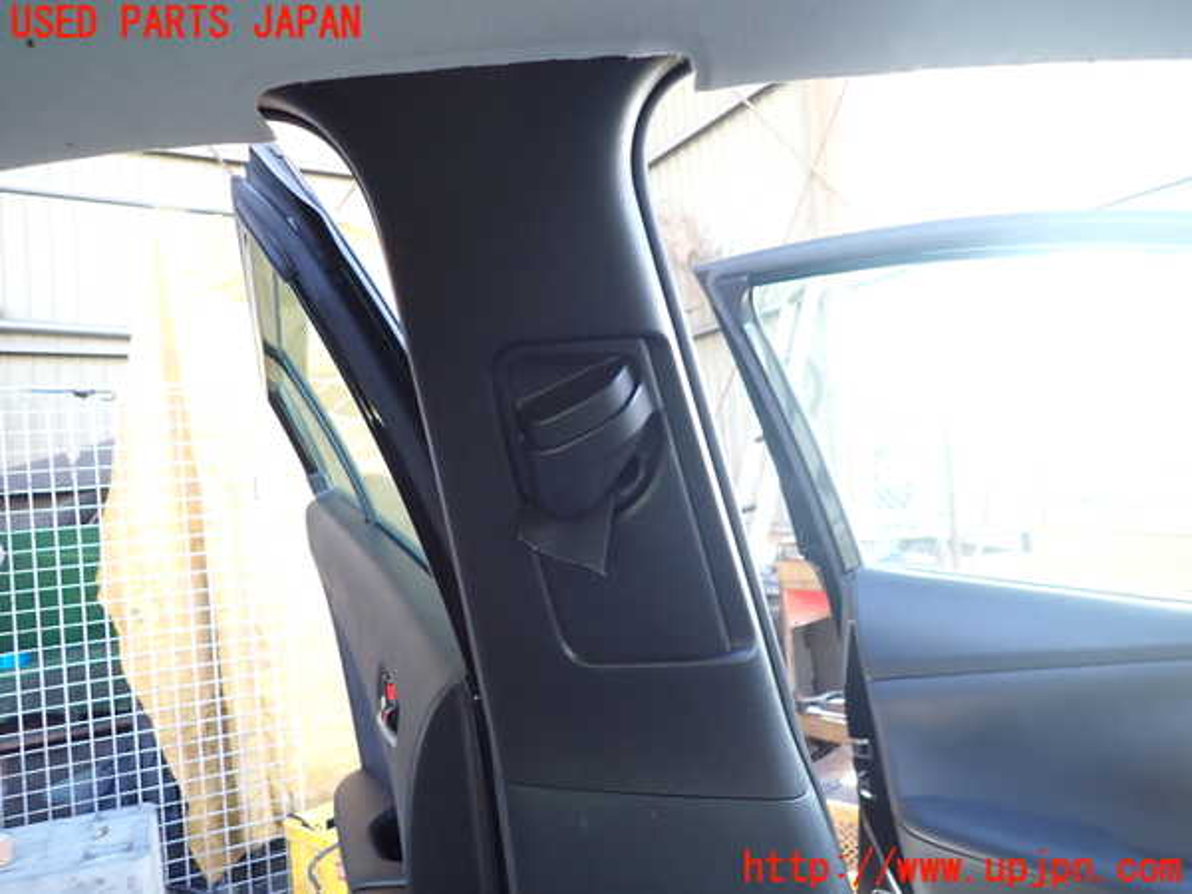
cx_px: 596
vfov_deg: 54.9
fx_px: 861
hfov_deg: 69.4
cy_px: 447
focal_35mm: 25
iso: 160
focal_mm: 4.5
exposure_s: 1/60
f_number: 2
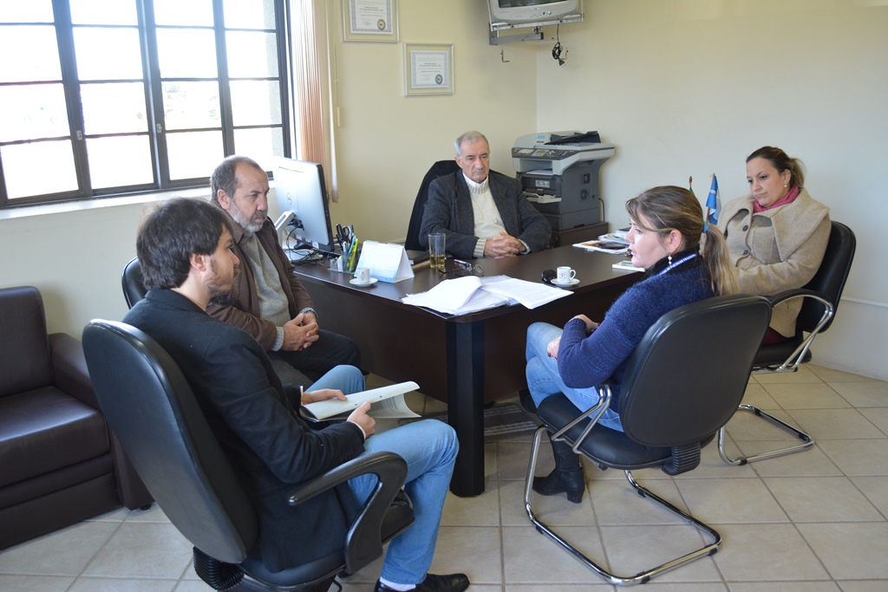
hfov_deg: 57.2
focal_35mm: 33
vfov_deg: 40.0
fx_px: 814
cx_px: 444
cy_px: 296
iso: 500
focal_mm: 22
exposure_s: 1/60
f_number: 4
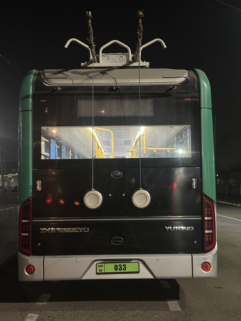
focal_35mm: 48
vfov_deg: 39.7
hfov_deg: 30.3
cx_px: 120
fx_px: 446
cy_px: 160
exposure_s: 1/25
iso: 500
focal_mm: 6.86
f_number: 1.78
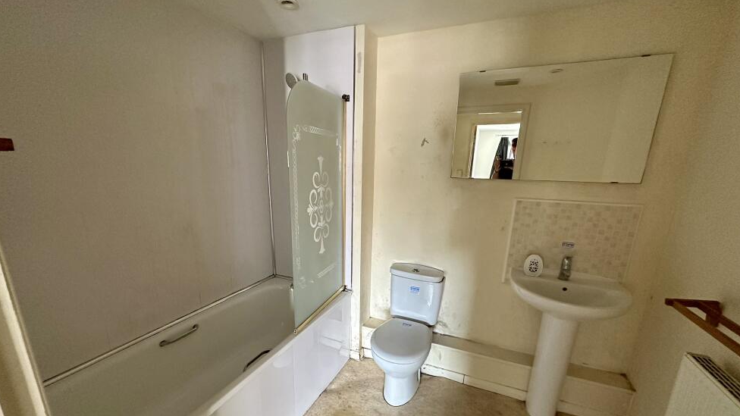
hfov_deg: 99.3
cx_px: 359
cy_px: 248
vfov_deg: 66.5
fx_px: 314
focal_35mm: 16
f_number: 2.2
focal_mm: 2.22
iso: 400
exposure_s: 1/60
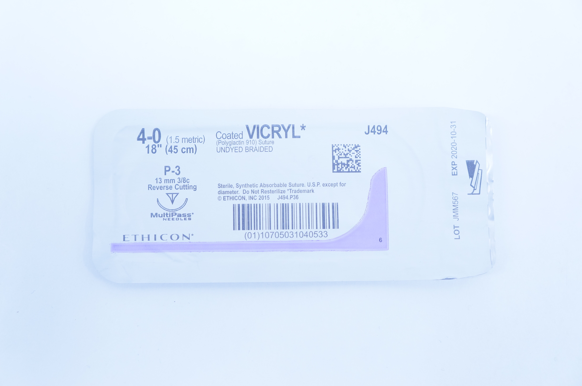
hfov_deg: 43.6
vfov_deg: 29.8
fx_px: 727
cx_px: 291
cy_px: 193
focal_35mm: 45
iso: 800
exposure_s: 1/160
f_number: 4.5
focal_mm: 30
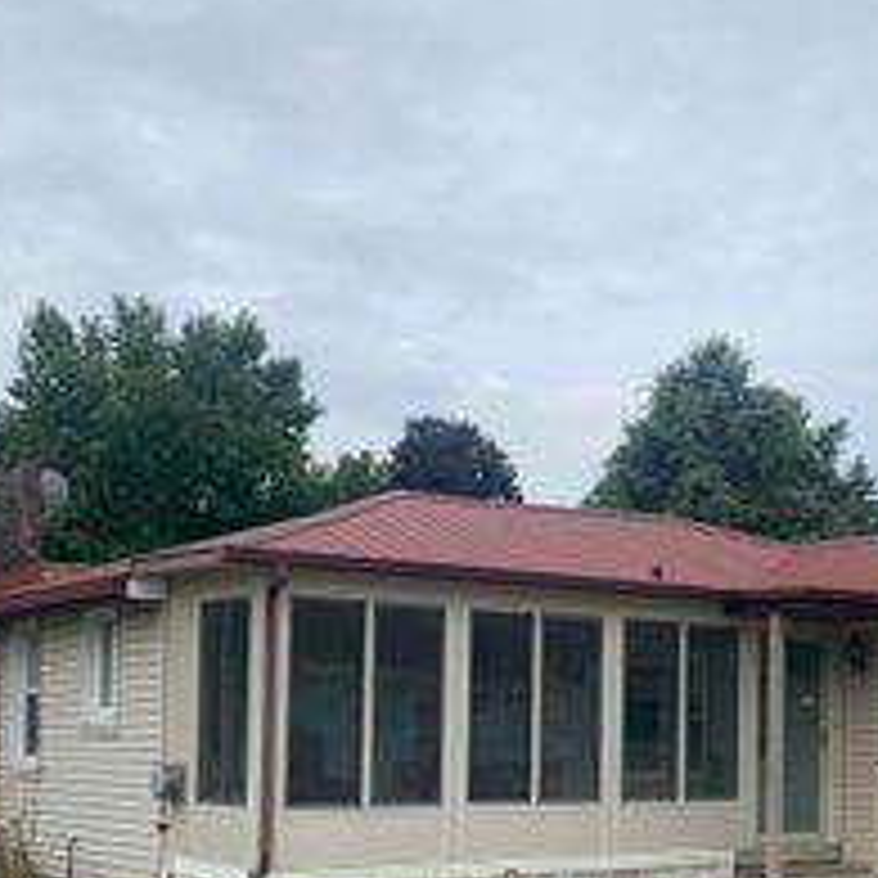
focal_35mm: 59
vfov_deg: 28.4
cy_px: 705
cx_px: 842
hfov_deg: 27.7
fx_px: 1693
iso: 25
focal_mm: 4.25
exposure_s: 1/1585
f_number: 1.8
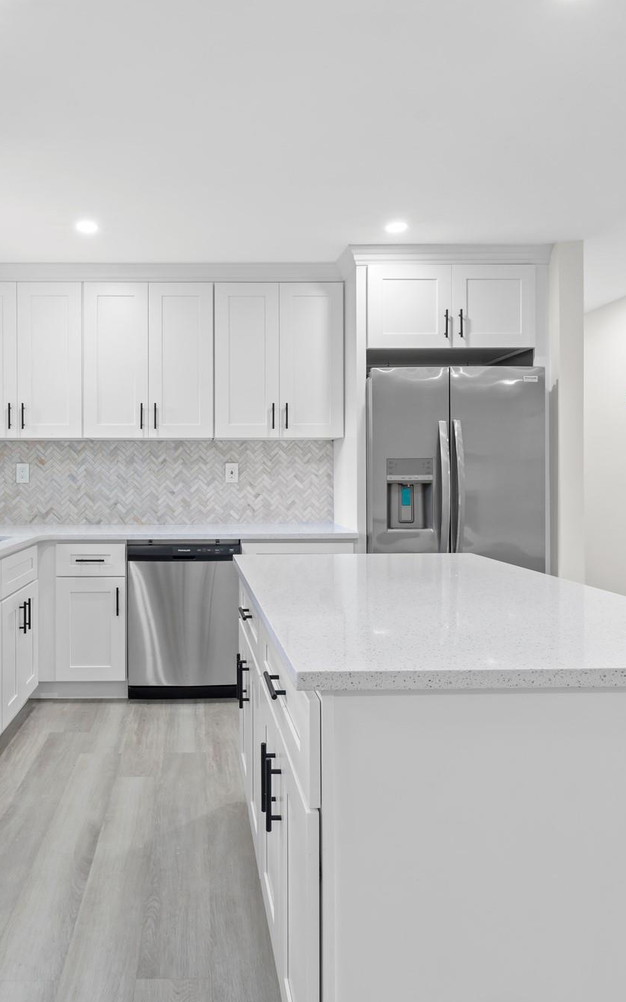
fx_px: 601
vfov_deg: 79.7
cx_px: 202
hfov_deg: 53.8
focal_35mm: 22
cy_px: 501
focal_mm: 14
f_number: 10
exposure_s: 1/3
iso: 320
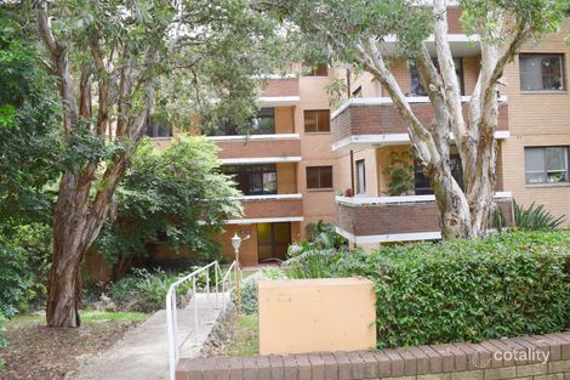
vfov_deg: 47.9
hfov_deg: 67.4
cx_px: 285
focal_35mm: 27
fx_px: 427
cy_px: 190
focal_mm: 18
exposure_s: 1/200
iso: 400
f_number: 7.1
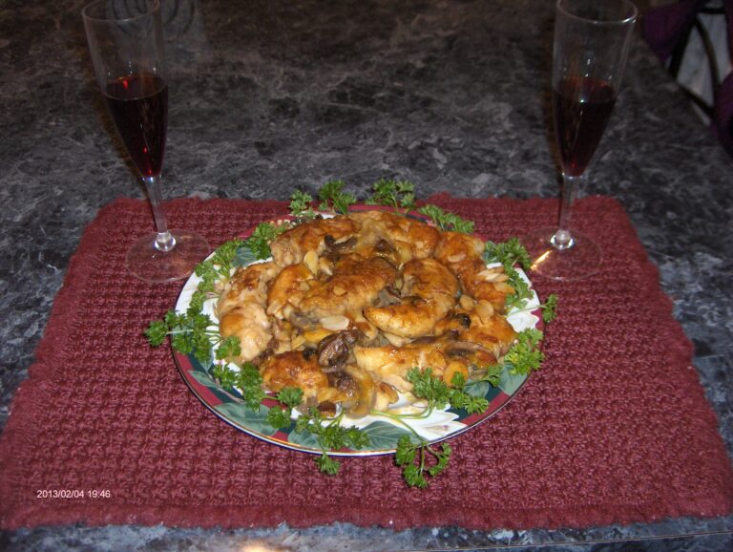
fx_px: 827
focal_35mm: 39
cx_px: 366
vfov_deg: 36.9
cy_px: 276
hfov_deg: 47.8
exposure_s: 1/60
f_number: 2.8
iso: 100
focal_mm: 8
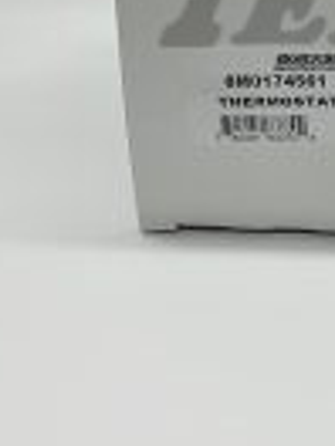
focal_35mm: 88
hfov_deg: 16.4
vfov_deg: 20.9
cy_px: -78
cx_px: 349
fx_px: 1136
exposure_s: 1/855
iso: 16
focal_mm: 3
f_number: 1.8
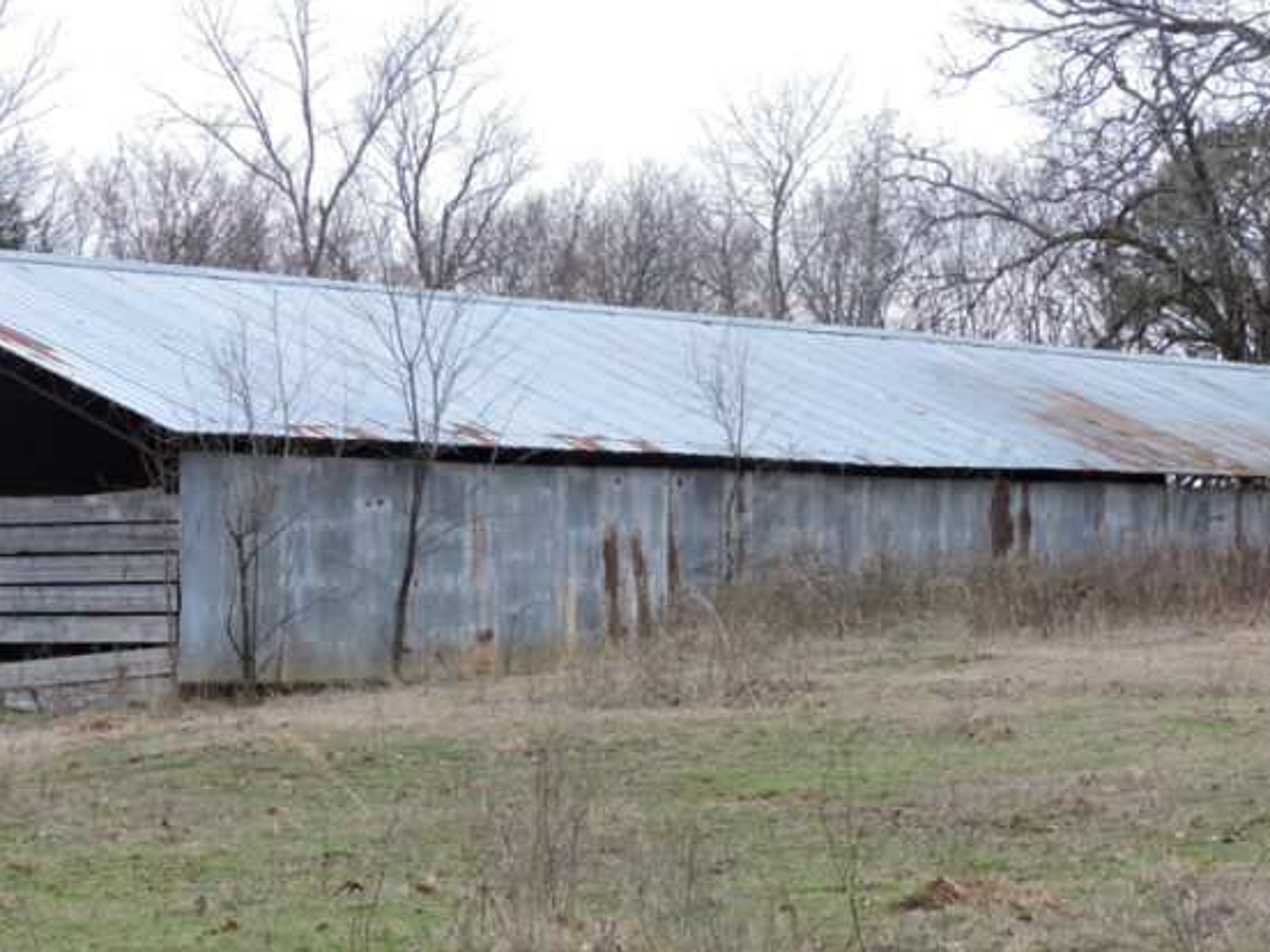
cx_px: 752
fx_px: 3742
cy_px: 586
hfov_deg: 19.2
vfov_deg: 14.5
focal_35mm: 102
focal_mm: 9.8
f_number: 3.7
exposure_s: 1/200
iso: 100
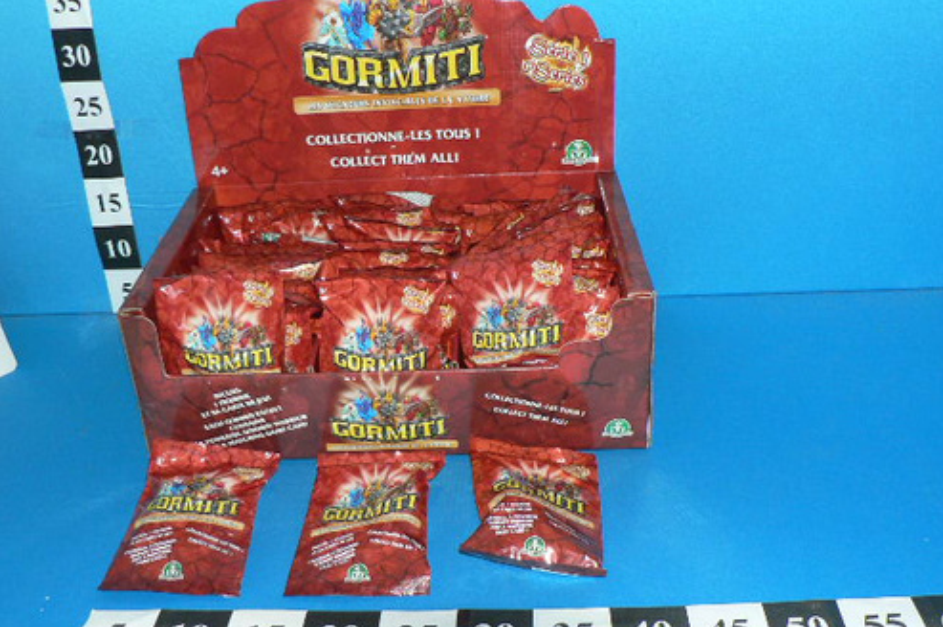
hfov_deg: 50.7
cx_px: 476
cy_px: 309
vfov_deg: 35.0
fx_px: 995
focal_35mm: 38
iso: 100
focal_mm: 6
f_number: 2.8
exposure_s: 1/60
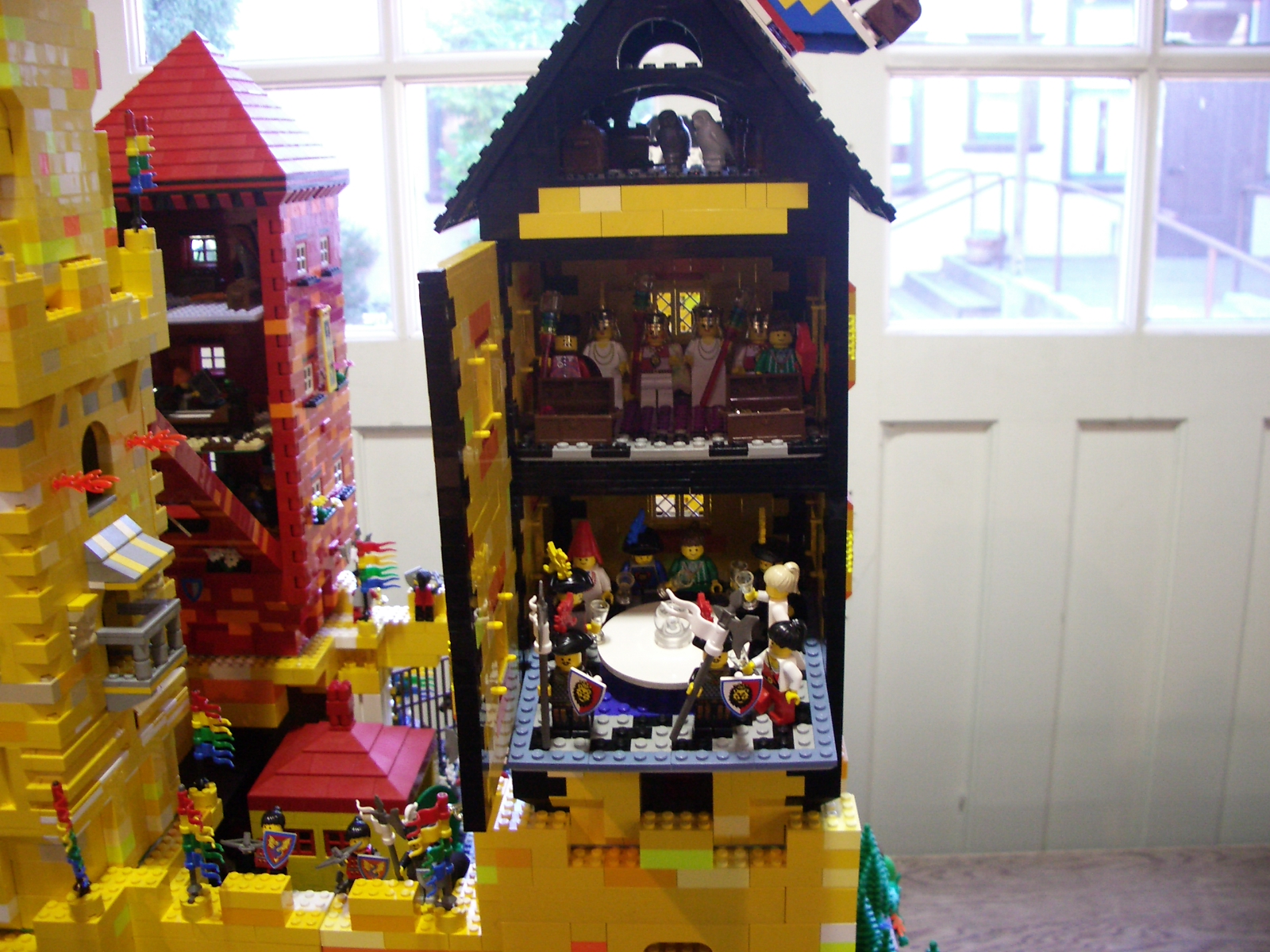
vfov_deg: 40.7
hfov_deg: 52.6
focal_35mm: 35
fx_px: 1284
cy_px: 476
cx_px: 635
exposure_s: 1/15
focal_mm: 5.8
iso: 200
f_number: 2.6
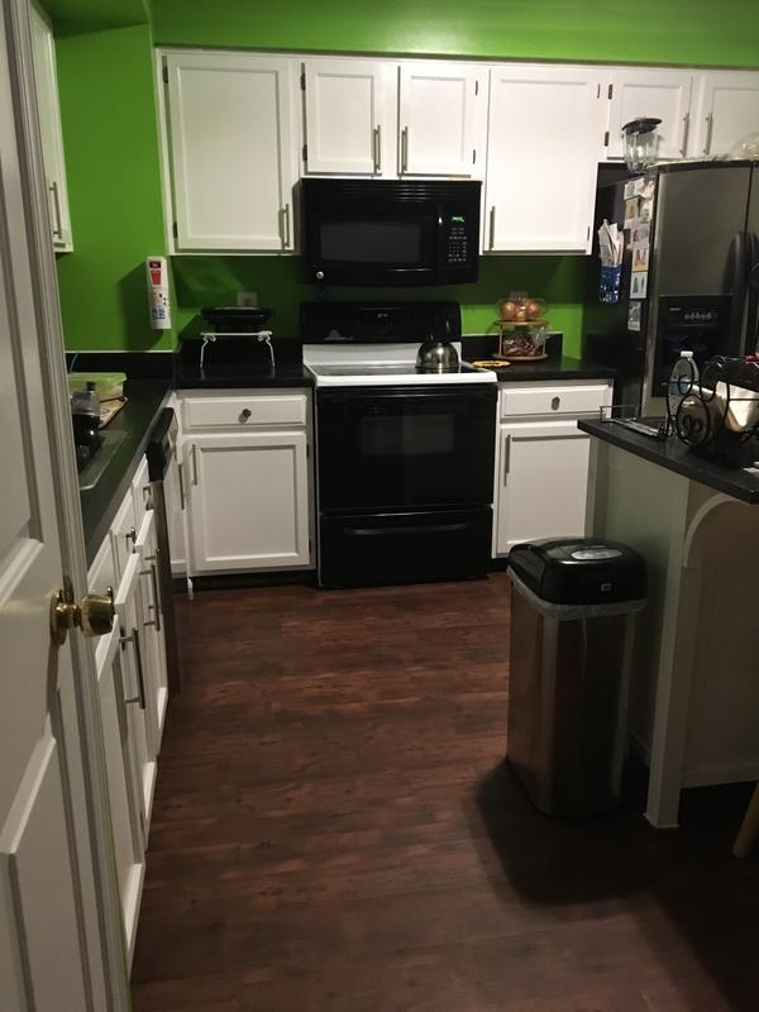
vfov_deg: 61.7
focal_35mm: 29
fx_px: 848
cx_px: 380
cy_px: 506
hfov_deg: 48.2
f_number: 2.2
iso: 200
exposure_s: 1/15
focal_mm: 4.15
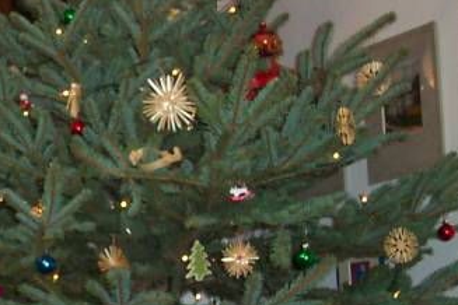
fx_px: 1463
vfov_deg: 11.8
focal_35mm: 115
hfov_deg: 17.4
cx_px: -4
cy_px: 271
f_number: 2.8
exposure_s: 1/30
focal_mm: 8
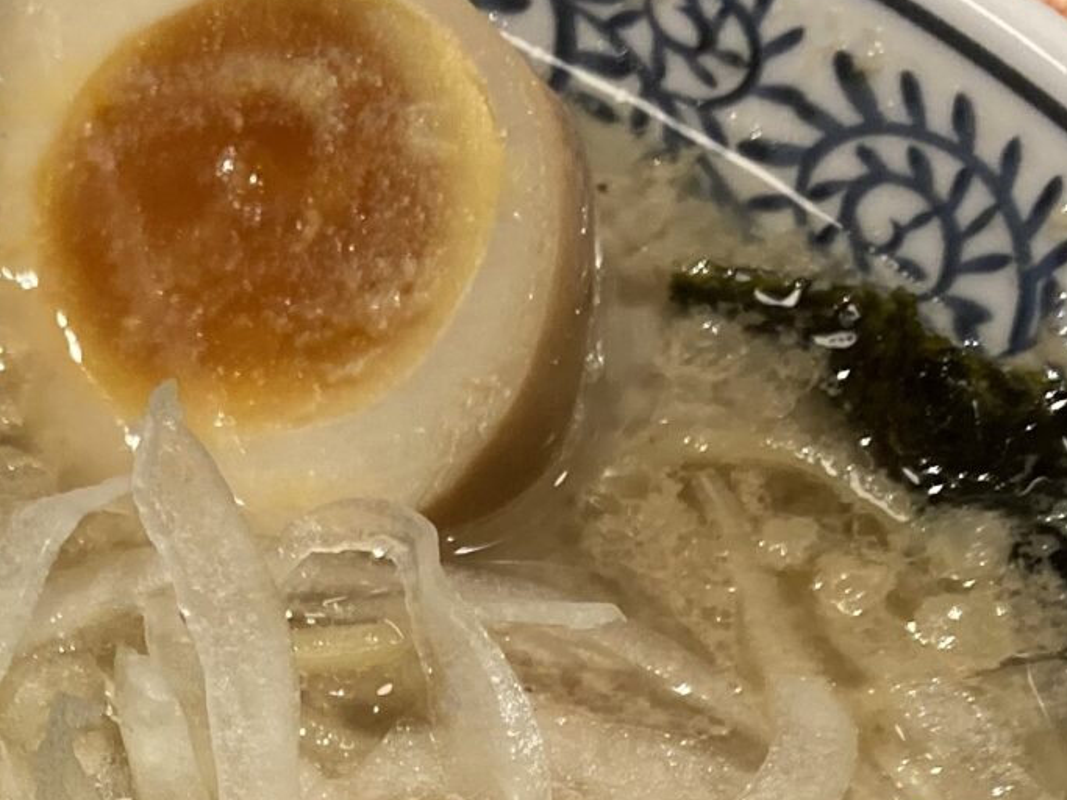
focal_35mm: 105
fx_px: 3236
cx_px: -137
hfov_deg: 18.0
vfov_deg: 13.2
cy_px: 1241
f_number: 1.8
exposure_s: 1/60
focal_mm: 3.99
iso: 125
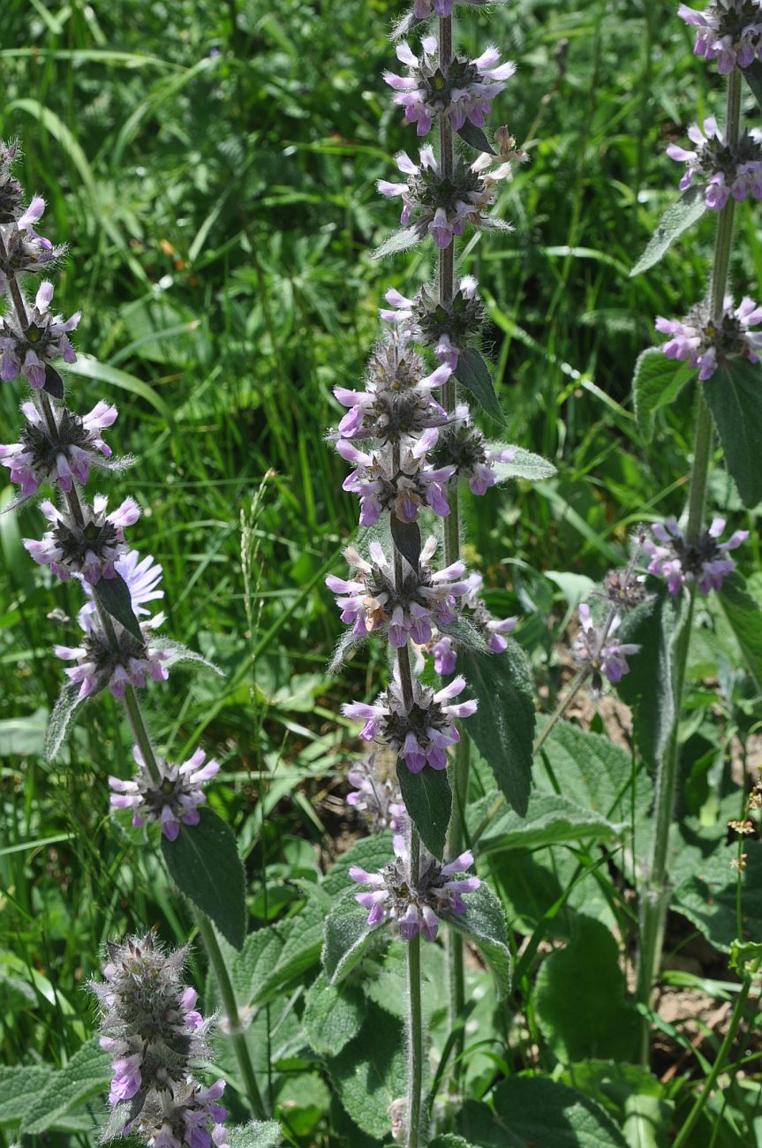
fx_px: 2293
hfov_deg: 18.9
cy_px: 574
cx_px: 381
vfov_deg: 28.1
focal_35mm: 72
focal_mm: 48
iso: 200
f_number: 11
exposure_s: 1/125
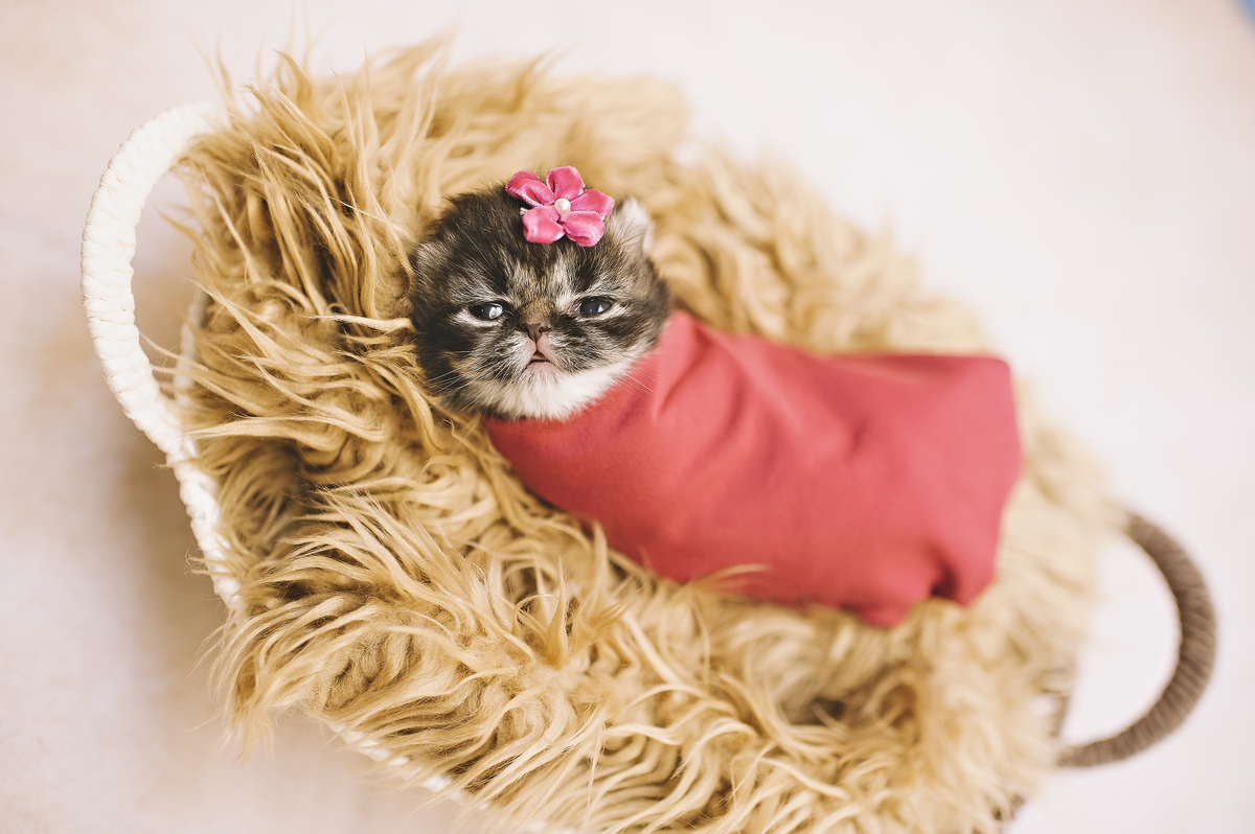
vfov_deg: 37.8
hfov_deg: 54.5
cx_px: 628
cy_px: 417
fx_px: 1219
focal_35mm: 35
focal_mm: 35
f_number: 2.2
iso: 200
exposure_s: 1/250
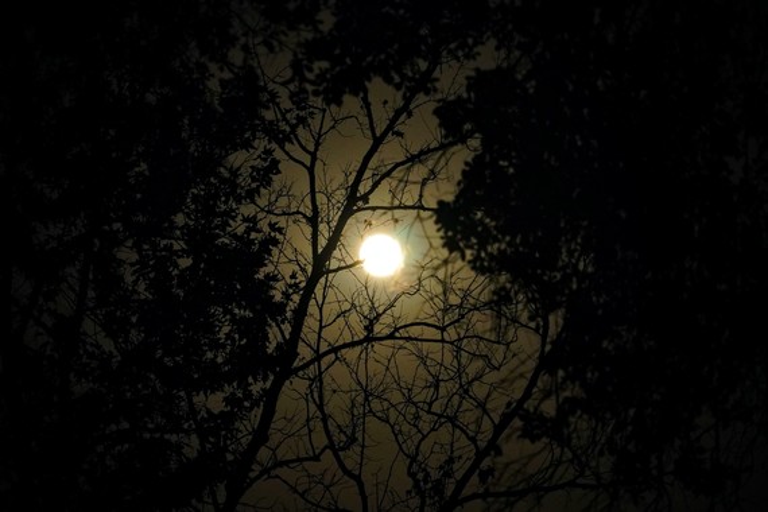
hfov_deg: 10.6
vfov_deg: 7.1
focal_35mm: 194
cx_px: 384
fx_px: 4128
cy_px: 256
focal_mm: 129
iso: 2500
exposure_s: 1/8
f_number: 5.6
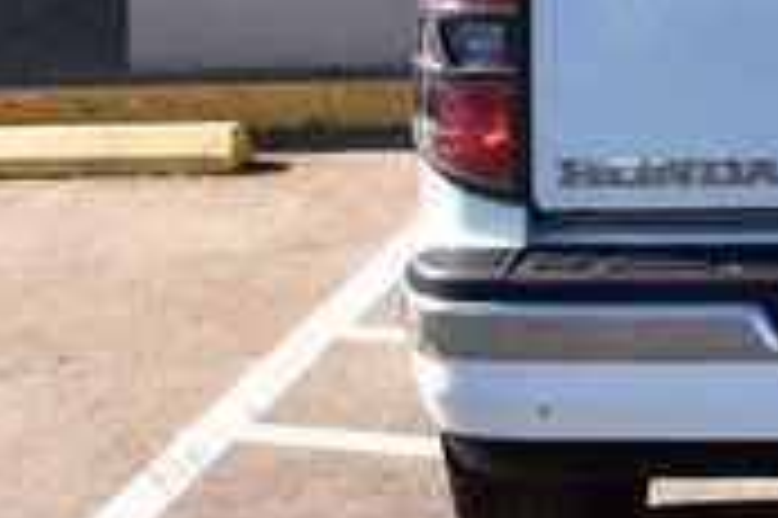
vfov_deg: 9.2
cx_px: 1210
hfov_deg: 13.4
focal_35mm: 144
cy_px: -275
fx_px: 3109
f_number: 11
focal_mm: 26
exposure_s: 1/400
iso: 400
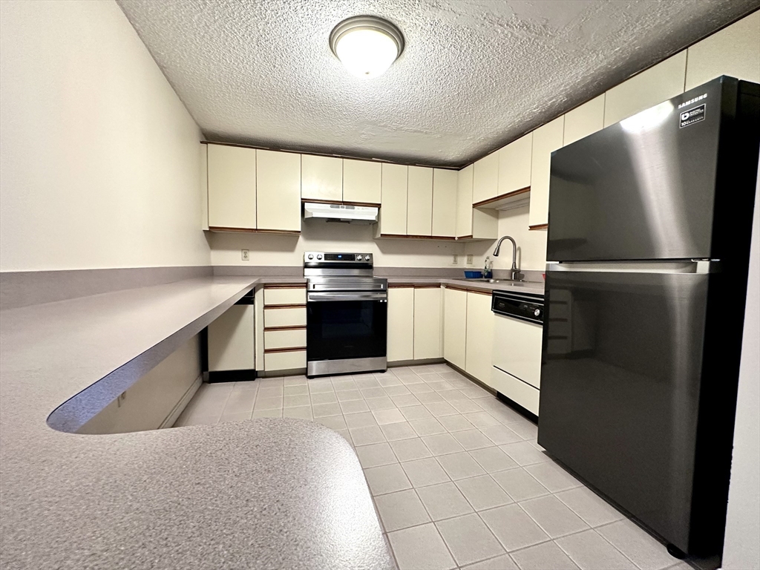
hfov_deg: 102.1
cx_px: 380
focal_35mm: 14
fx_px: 307
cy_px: 285
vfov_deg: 85.7
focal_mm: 2.22
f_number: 2.2
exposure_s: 1/60
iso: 500
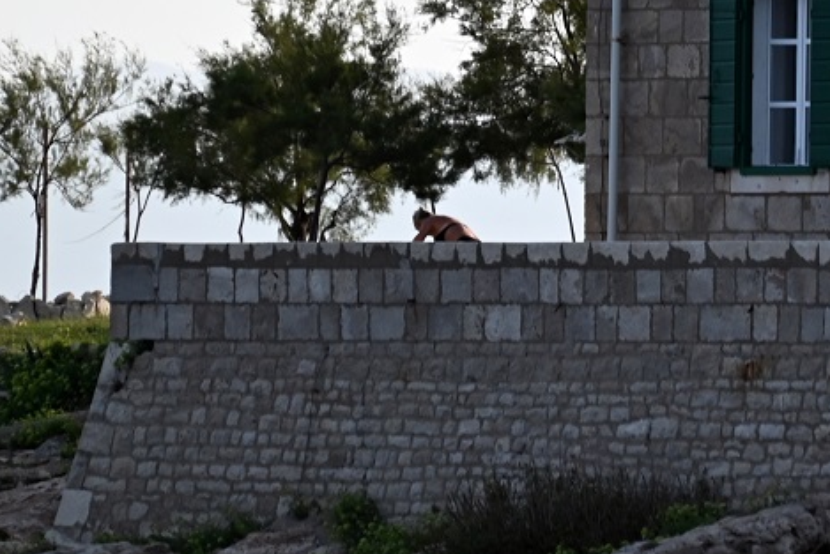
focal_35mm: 749
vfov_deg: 1.8
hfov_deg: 2.8
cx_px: 941
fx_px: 17273
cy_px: -40
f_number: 5.6
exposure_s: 1/1000
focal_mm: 270
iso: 360
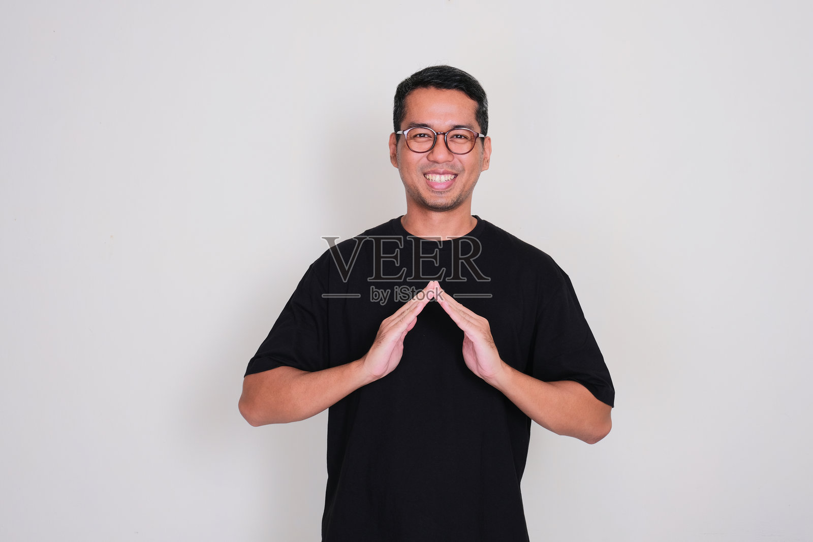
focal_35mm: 42
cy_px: 271
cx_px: 406
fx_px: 949
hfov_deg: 46.4
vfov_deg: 31.9
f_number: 7.1
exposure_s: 1/100
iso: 320
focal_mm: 28.3
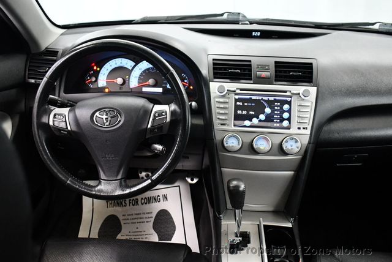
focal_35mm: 36
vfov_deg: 36.9
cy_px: 131
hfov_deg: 53.1
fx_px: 392
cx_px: 196
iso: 3200
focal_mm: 18
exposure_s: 1/100
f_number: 3.5
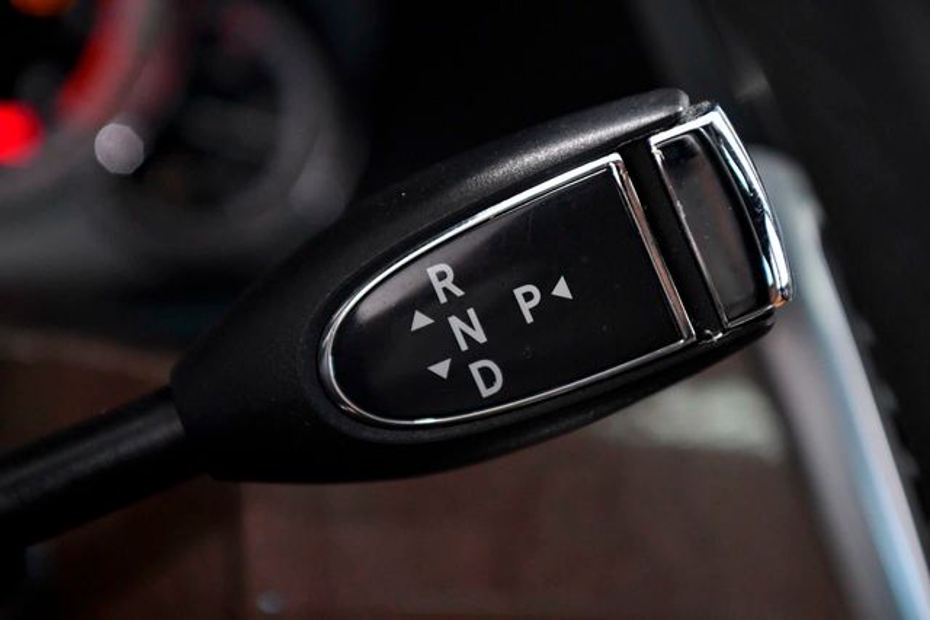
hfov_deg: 19.5
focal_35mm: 105
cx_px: 465
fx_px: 2713
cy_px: 310
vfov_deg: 13.0
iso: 2500
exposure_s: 1/250
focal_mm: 70
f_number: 3.5
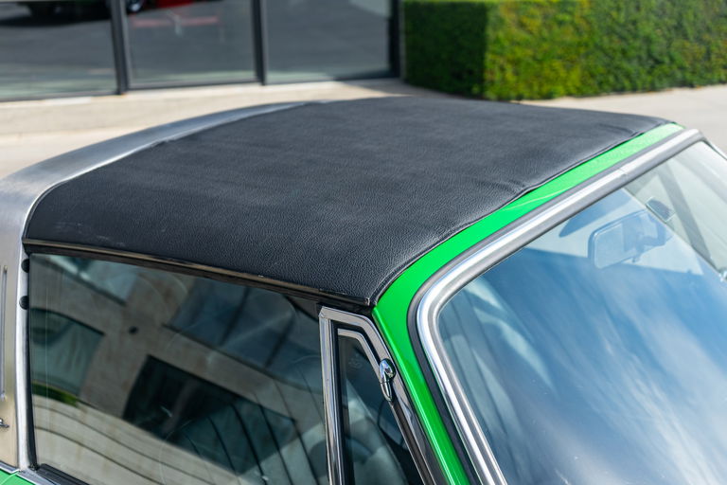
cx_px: 364
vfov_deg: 28.1
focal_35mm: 48
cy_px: 242
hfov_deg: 41.1
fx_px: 969
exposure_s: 1/100
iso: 50
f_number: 5
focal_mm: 48
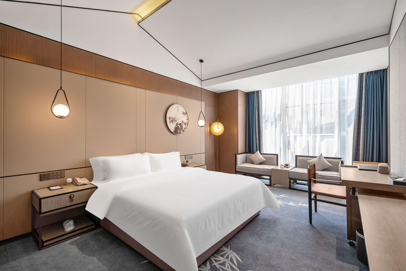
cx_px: 203
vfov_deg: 73.8
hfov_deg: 96.7
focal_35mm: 16
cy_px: 136
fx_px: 180
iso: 100
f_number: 4
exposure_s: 1/25
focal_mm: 16
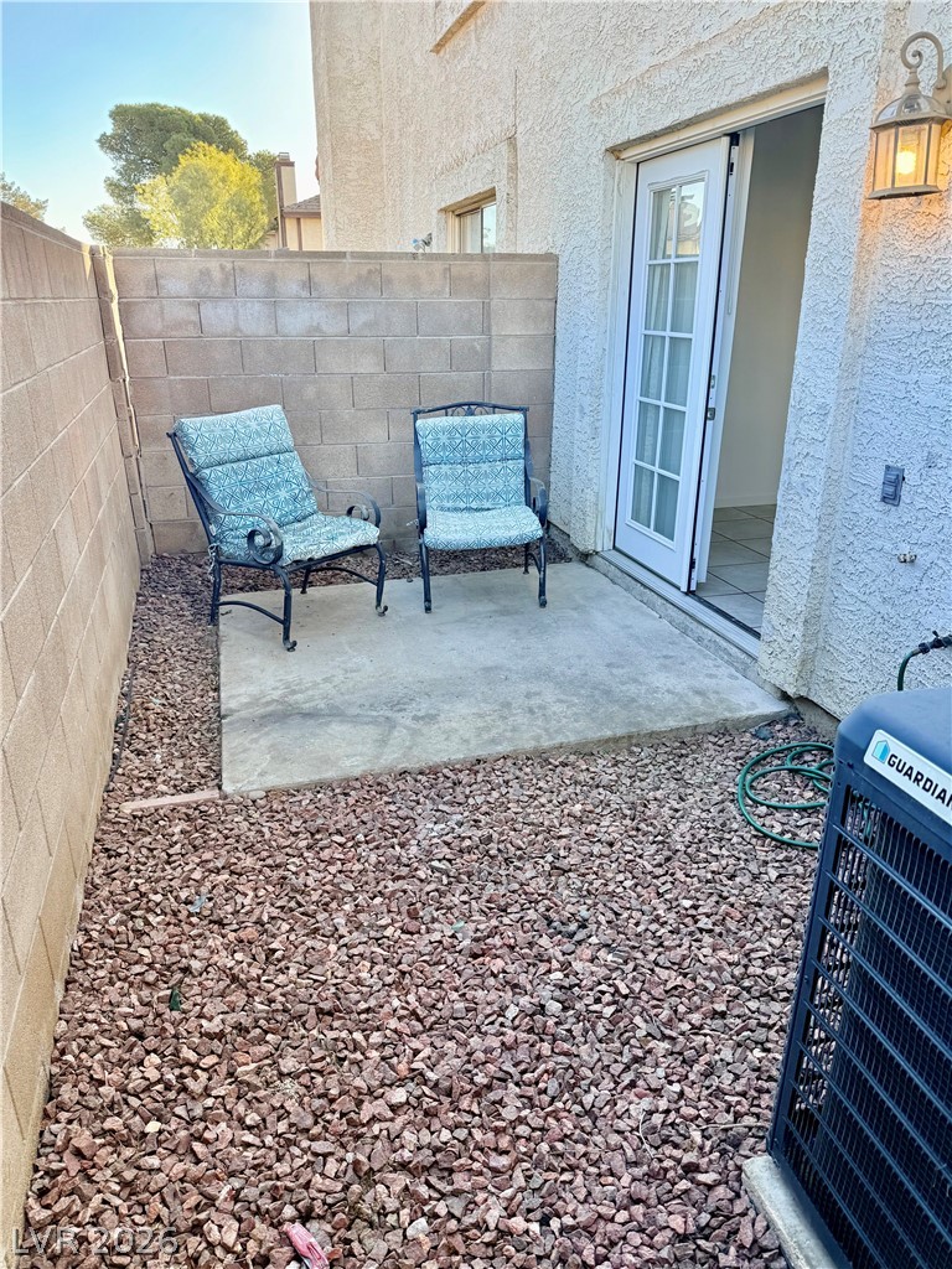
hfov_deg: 56.8
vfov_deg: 71.6
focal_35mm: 24
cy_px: 634
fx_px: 880
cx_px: 476
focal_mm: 6.76
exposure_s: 1/356
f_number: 1.78
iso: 80
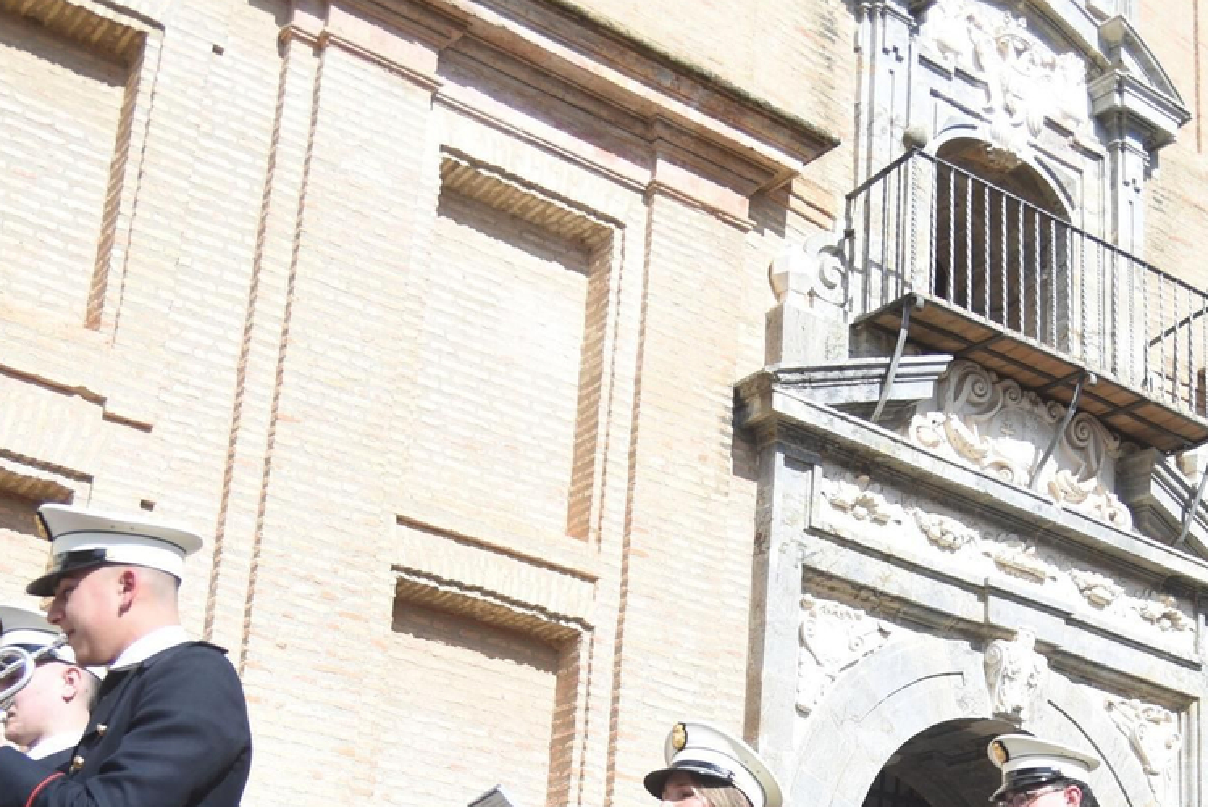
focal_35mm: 62
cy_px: 804
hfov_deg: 32.1
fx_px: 2082
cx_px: 804
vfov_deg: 21.2
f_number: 5
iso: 100
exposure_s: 1/400
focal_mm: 29
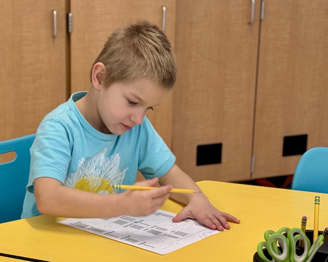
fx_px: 495
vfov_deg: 29.7
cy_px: 129
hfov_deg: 36.6
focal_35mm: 51
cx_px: 152
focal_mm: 6.76
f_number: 1.78
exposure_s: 1/60
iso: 125
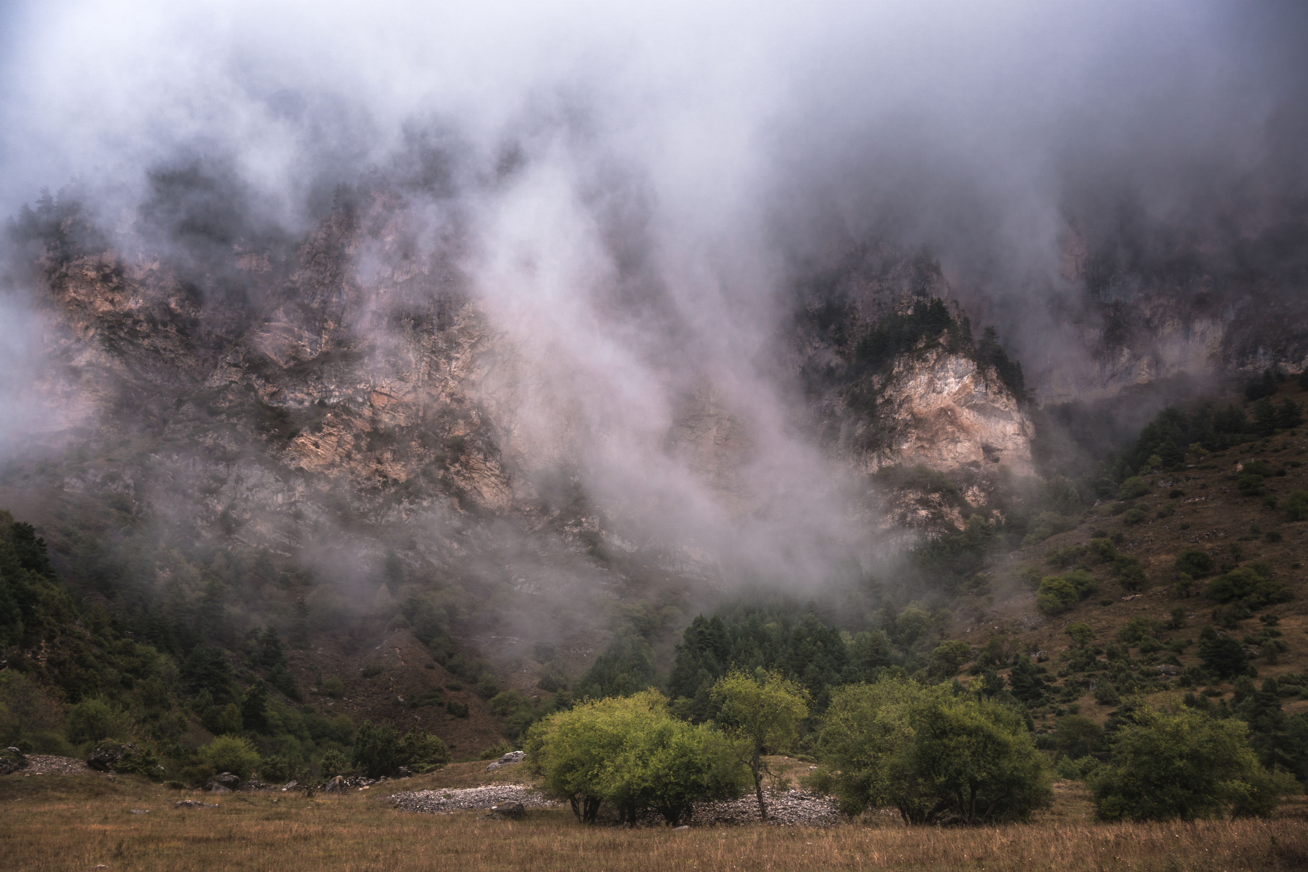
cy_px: 436
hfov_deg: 33.4
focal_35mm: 60
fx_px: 2180
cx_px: 654
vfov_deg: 22.6
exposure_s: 1/60
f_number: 4.5
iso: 200
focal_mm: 40
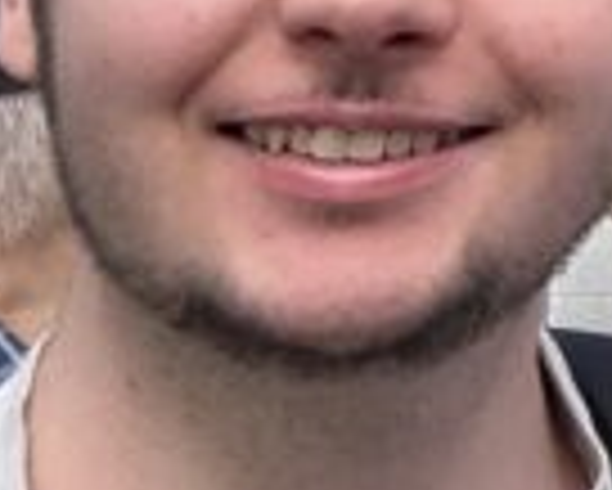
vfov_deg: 8.4
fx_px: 3063
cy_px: -661
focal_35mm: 169
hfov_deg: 9.3
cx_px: 1764
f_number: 1.9
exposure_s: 1/806
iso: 40
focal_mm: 2.69
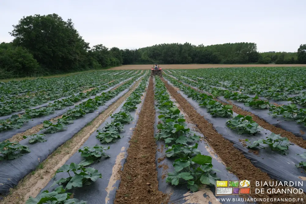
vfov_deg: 47.9
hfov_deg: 67.4
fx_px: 230
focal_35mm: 27
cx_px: 153
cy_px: 102
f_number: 4.5
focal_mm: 18
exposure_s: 1/200
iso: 320
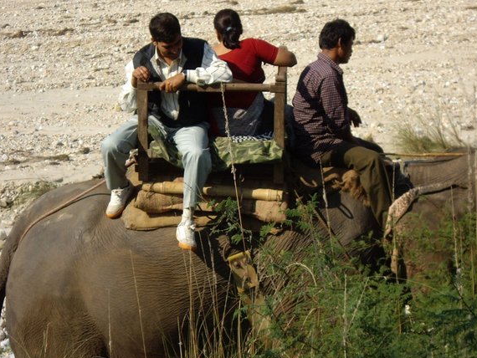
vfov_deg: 11.6
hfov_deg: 15.4
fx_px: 1765
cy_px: 174
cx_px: 231
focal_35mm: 128
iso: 100
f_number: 5.2
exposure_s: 1/640
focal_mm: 18.6
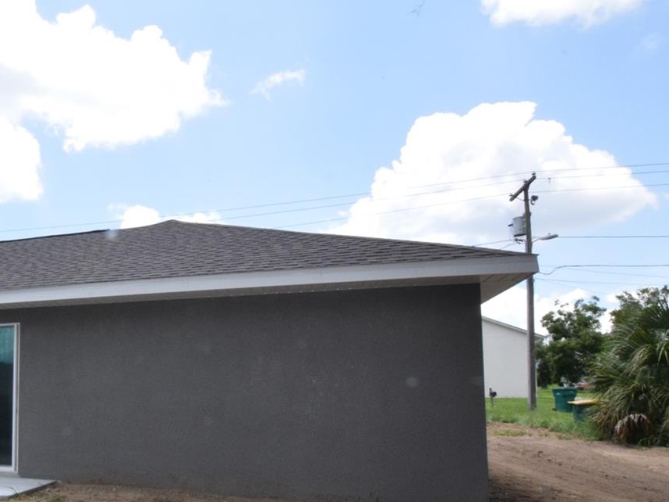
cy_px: 374
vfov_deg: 49.4
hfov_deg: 59.3
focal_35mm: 27
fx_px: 522
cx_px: 118
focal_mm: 10
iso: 1600
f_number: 22
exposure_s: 1/200
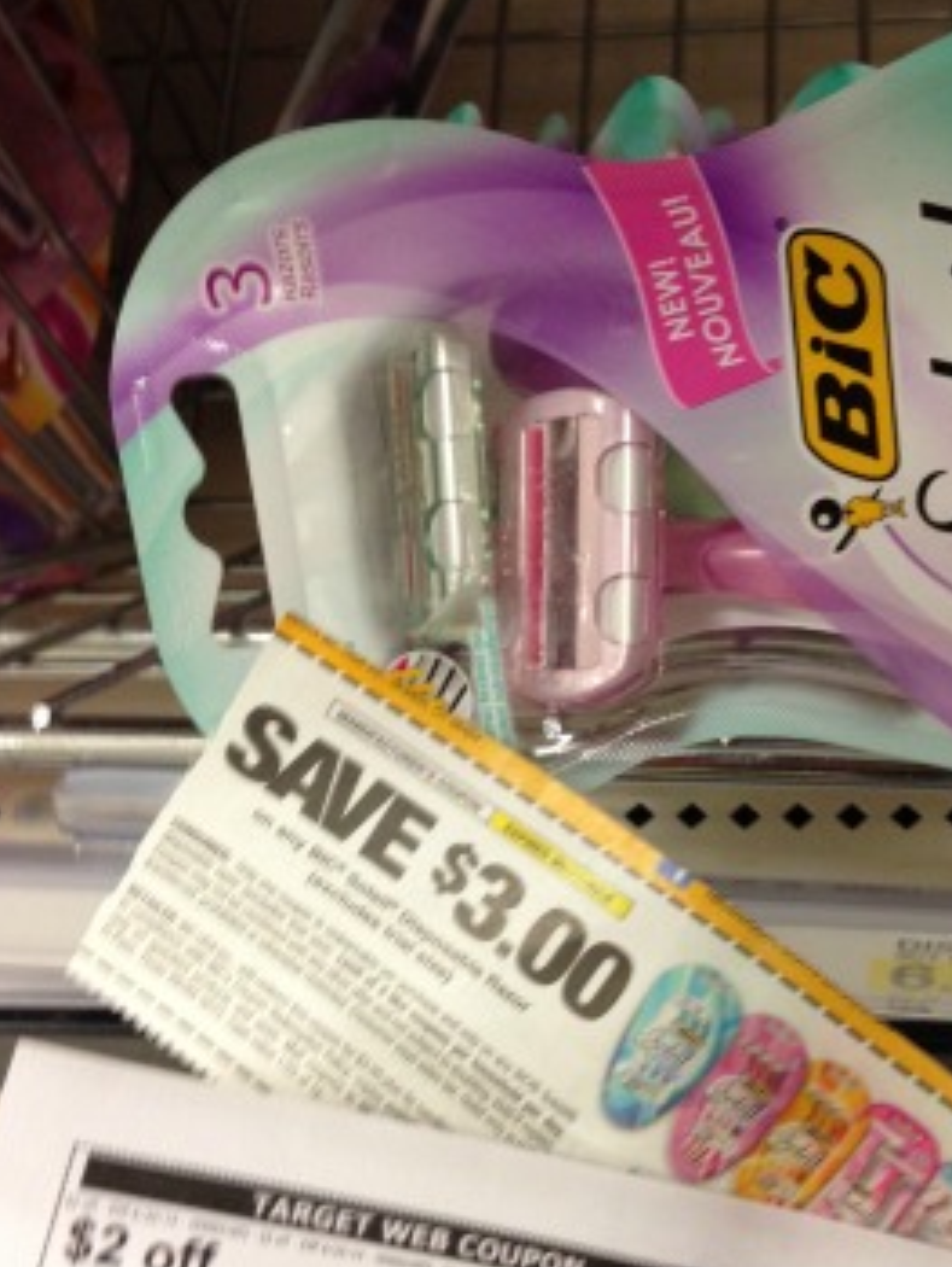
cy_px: 762
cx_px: 619
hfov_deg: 32.7
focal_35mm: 44
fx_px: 1611
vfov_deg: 42.7
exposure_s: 1/20
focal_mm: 4.12
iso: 160
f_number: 2.4
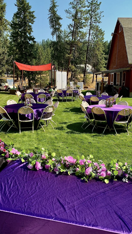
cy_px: 114
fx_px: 181
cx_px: 64
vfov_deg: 66.1
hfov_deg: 40.2
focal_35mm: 29
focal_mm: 4.25
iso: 25
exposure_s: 1/903
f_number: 1.8
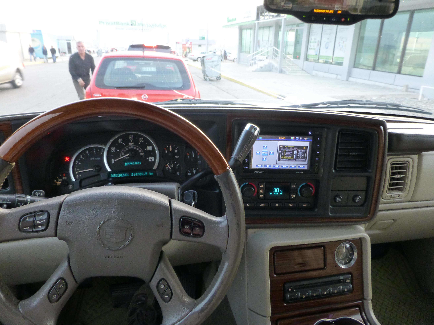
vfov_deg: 56.8
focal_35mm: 24
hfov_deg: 71.6
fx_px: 301
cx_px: 217
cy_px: 162
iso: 400
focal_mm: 4.3
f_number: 3.3
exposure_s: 1/30
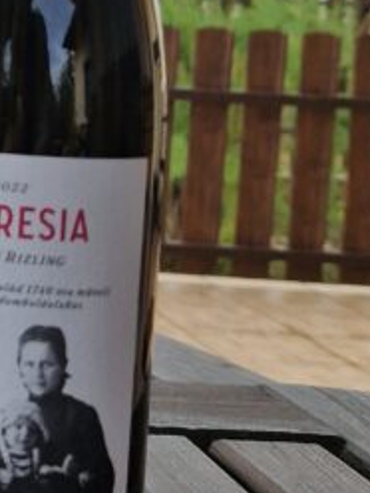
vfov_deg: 20.3
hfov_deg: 13.5
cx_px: -354
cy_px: 70
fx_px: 1354
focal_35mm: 95
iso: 50
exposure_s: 1/263
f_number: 1.8
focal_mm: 5.4
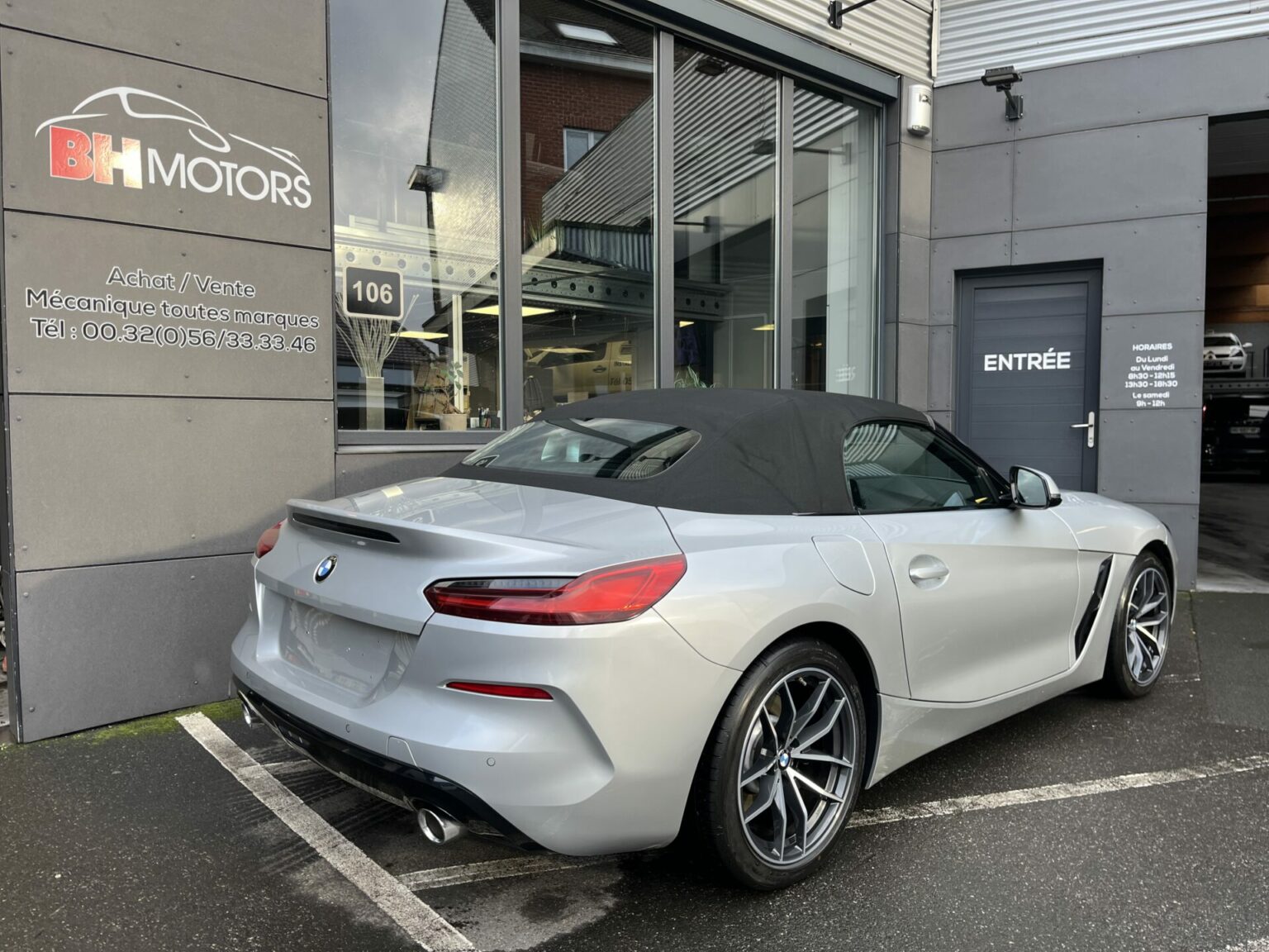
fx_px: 953
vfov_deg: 53.1
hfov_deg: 67.3
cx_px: 634
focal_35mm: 26
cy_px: 476
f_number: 1.6
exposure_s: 1/105
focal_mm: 5.1
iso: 32
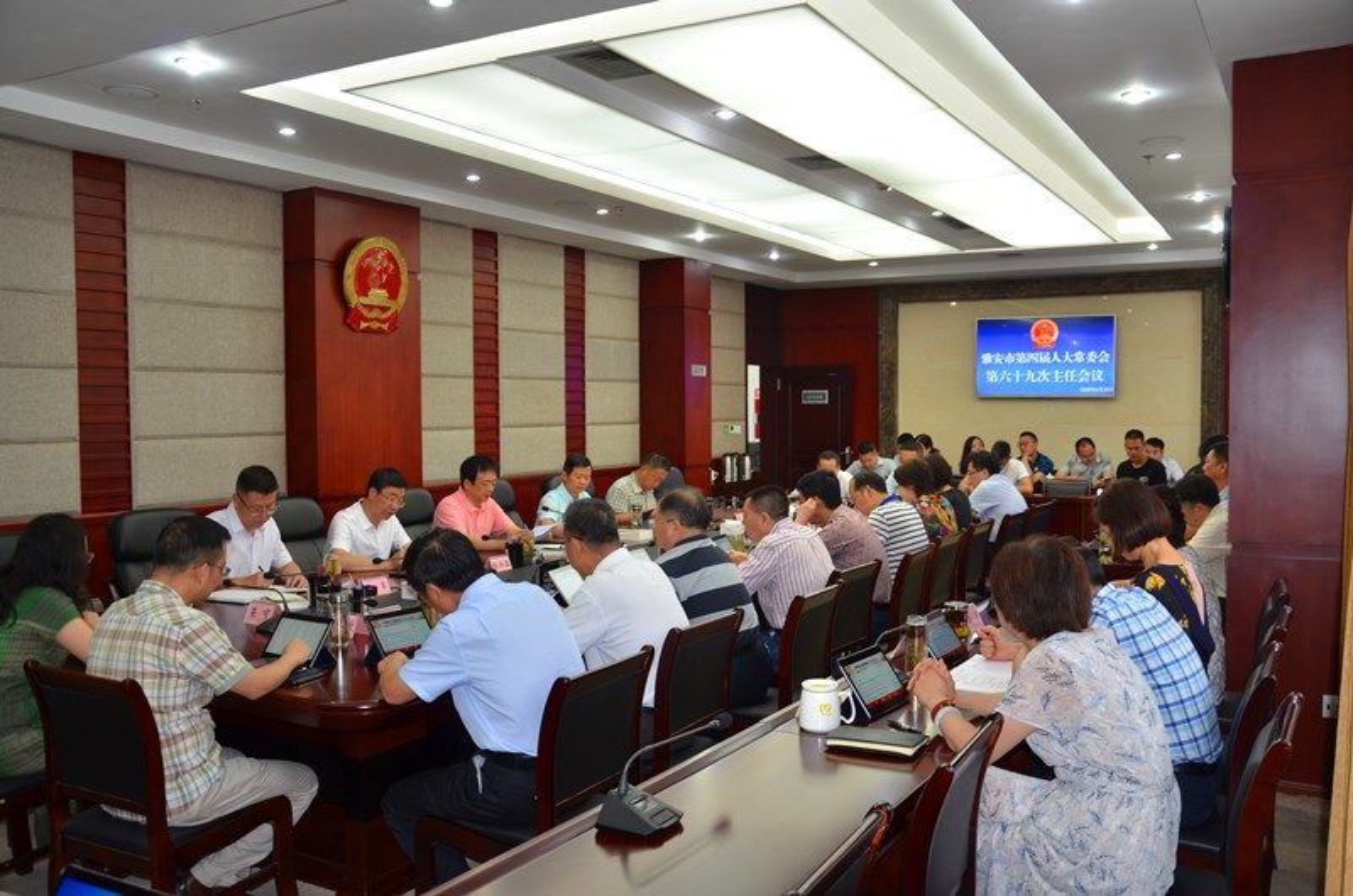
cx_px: 676
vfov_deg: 41.5
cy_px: 448
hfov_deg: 59.6
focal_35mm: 32
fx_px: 1182
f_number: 3.8
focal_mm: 21
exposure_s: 1/60
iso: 450
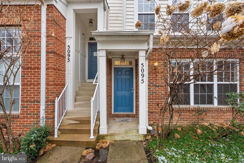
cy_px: 82
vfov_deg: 73.8
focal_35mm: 16
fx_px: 108
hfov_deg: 96.7
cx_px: 122
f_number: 8
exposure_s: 1/80
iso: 800
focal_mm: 16
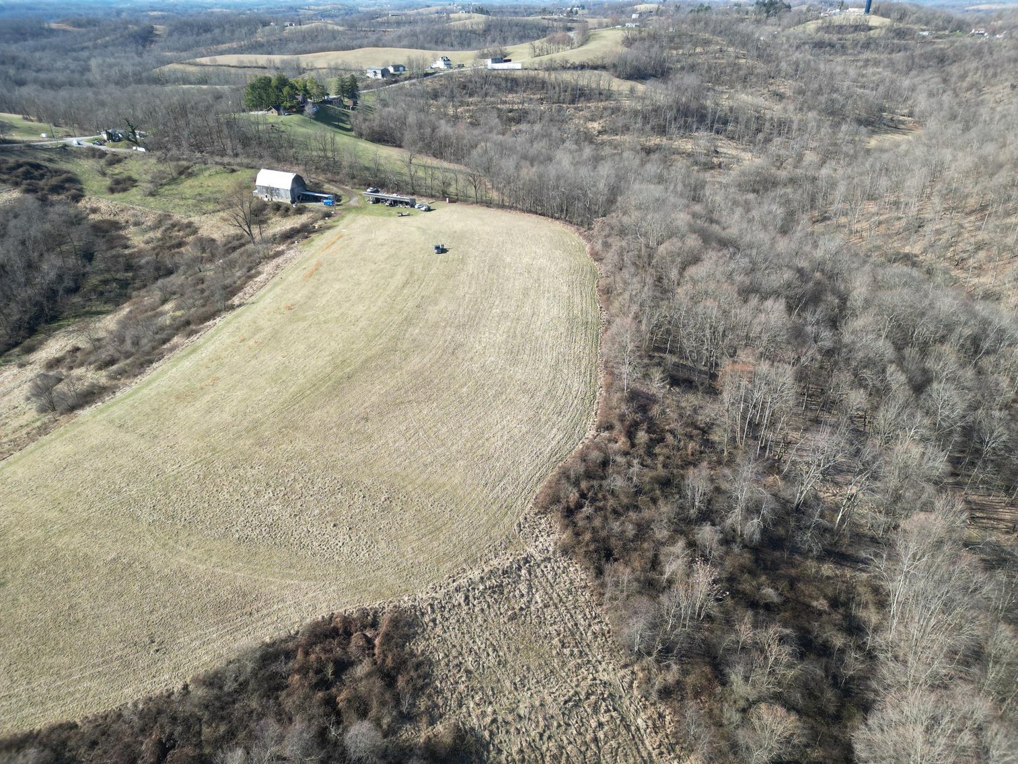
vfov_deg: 56.8
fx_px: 706
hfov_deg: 71.6
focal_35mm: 24
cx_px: 509
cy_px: 382
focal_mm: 6.72
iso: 100
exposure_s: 1/1000
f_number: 1.7
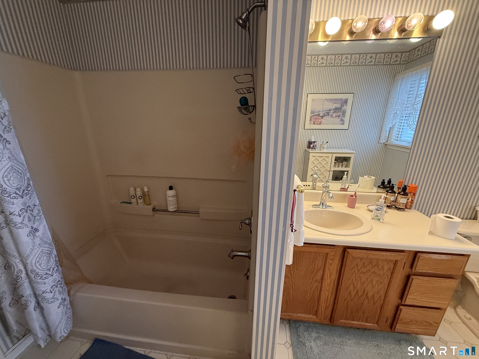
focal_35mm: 14
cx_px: 240
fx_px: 194
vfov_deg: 85.7
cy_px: 180
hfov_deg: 102.1
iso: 400
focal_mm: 2.22
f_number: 2.2
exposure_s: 1/60
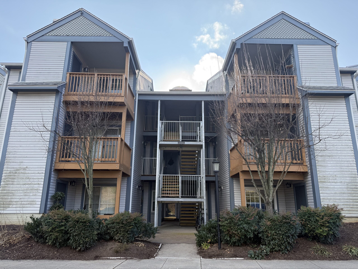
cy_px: 134
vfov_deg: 56.8
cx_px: 179
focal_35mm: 24
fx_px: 248
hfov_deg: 71.6
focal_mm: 6.76
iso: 100
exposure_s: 1/1314
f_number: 1.78
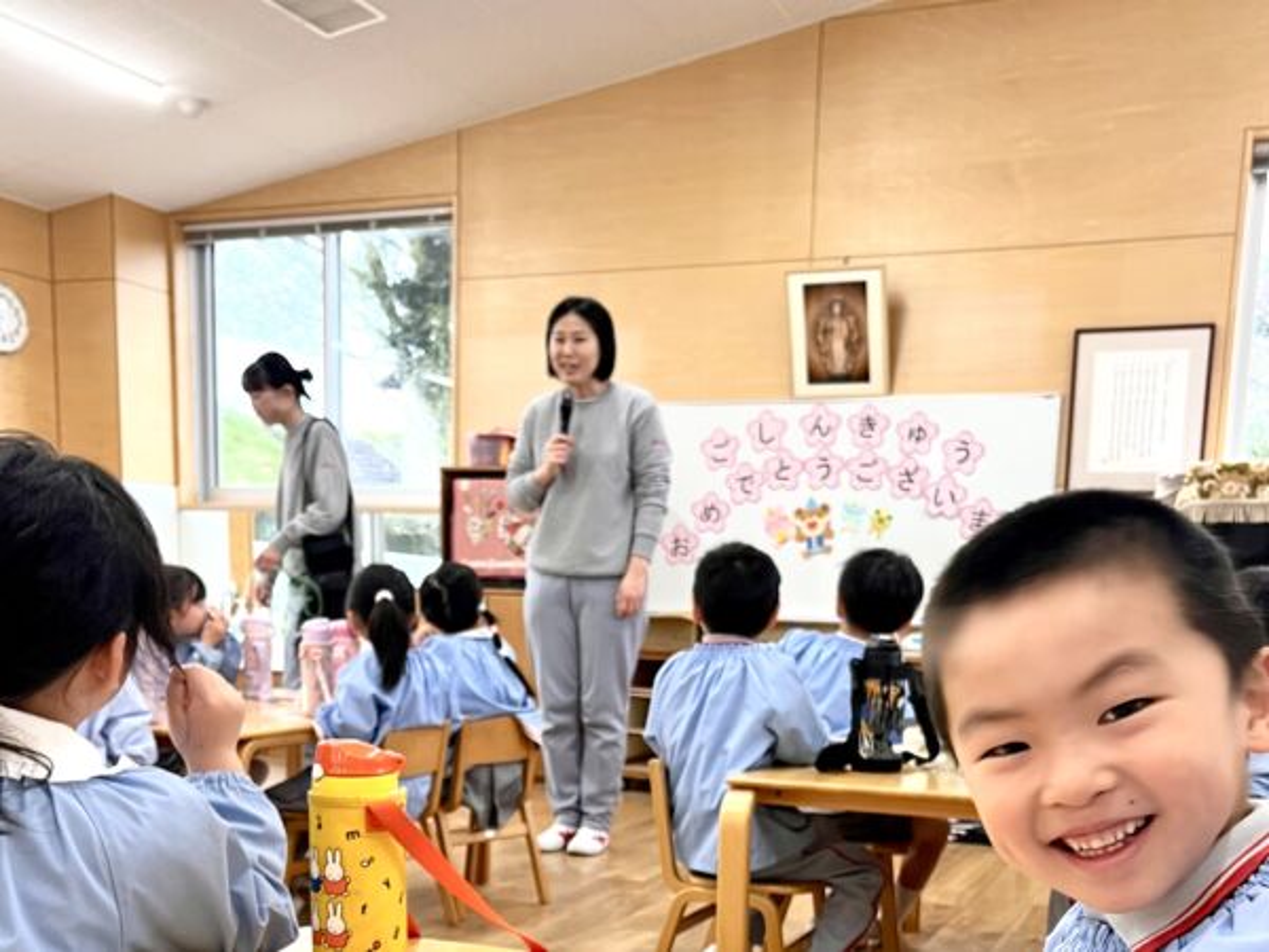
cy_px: 476
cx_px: 634
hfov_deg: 67.3
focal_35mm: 26
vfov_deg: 53.1
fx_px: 953
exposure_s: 1/60
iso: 80
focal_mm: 5.1
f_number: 1.6
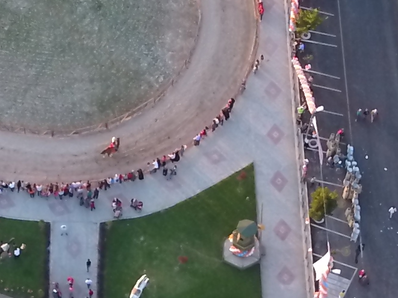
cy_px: 341
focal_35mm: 121
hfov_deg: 16.2
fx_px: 1391
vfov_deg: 12.0
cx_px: 119
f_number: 2.8
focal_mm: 3.61
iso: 196
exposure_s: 1/60
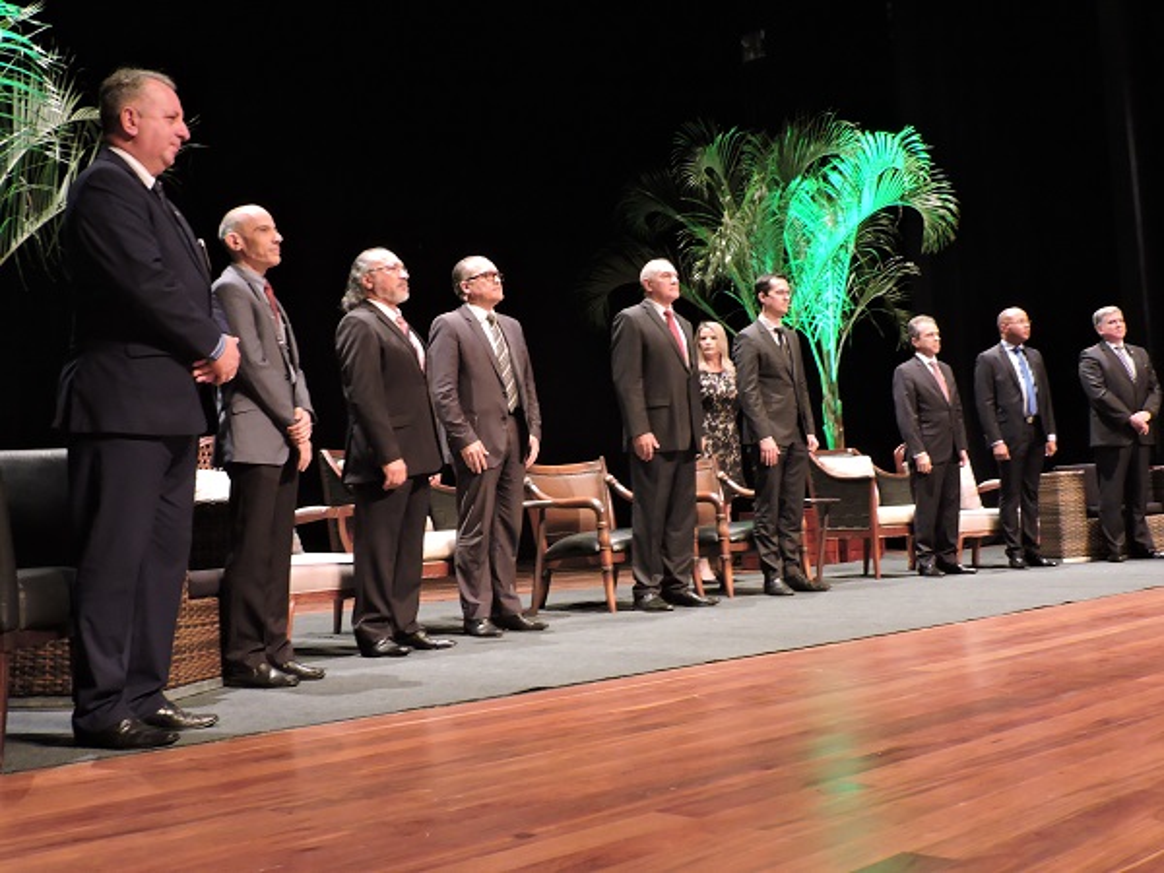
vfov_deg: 33.6
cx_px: 582
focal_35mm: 43
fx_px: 1446
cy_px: 436
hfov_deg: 43.9
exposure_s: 1/10
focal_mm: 7.7
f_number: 3.4
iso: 800
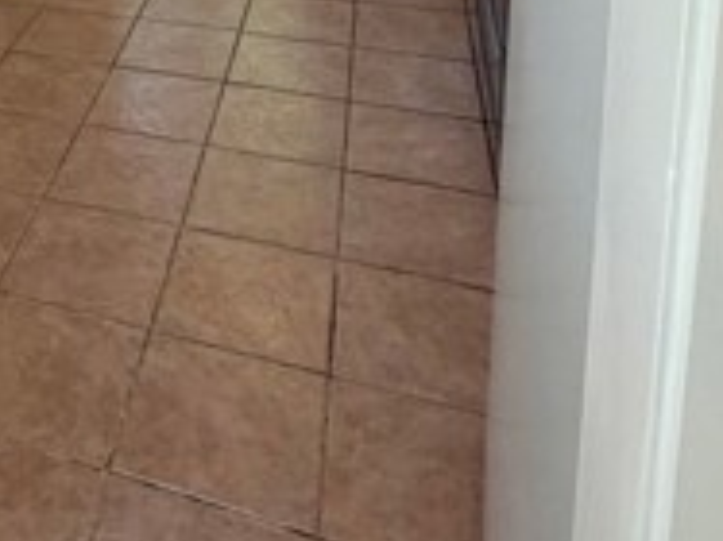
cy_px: -232
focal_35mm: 48
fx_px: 1002
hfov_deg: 34.9
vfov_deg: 24.6
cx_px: -46
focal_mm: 2.22
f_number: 2.2
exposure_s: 1/120
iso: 160
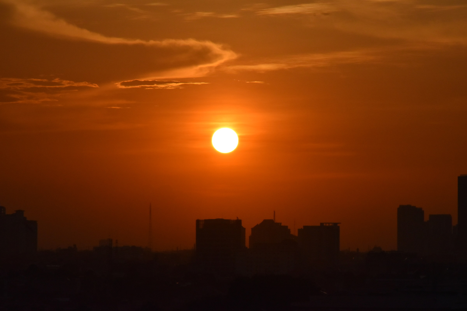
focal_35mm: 210
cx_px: 234
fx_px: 2724
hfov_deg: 9.8
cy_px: 156
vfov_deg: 6.5
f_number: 20
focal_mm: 140
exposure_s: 1/4000
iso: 1000
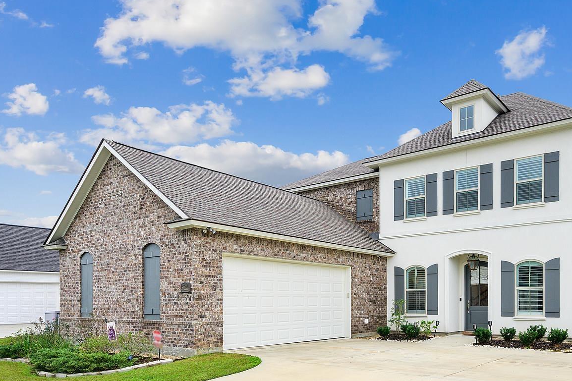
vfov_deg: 48.2
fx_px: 423
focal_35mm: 27
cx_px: 336
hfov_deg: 67.6
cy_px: 230
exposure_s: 1/320
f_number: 9
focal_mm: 20.5
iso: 800
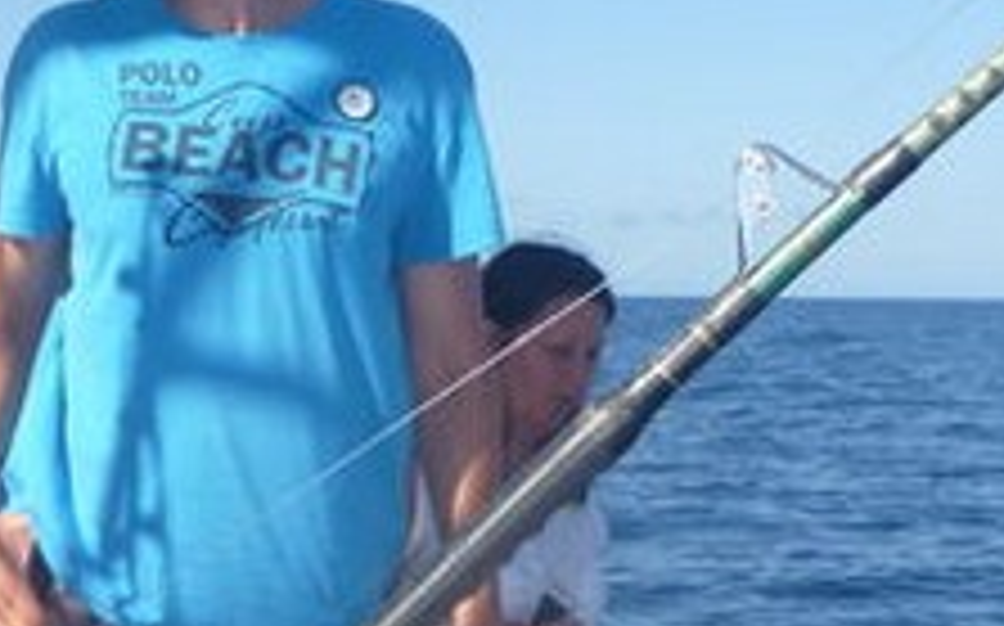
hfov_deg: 23.6
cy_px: 784
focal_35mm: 84
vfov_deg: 14.9
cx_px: -5
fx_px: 2297
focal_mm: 4.9
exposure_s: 1/800
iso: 100
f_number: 3.3
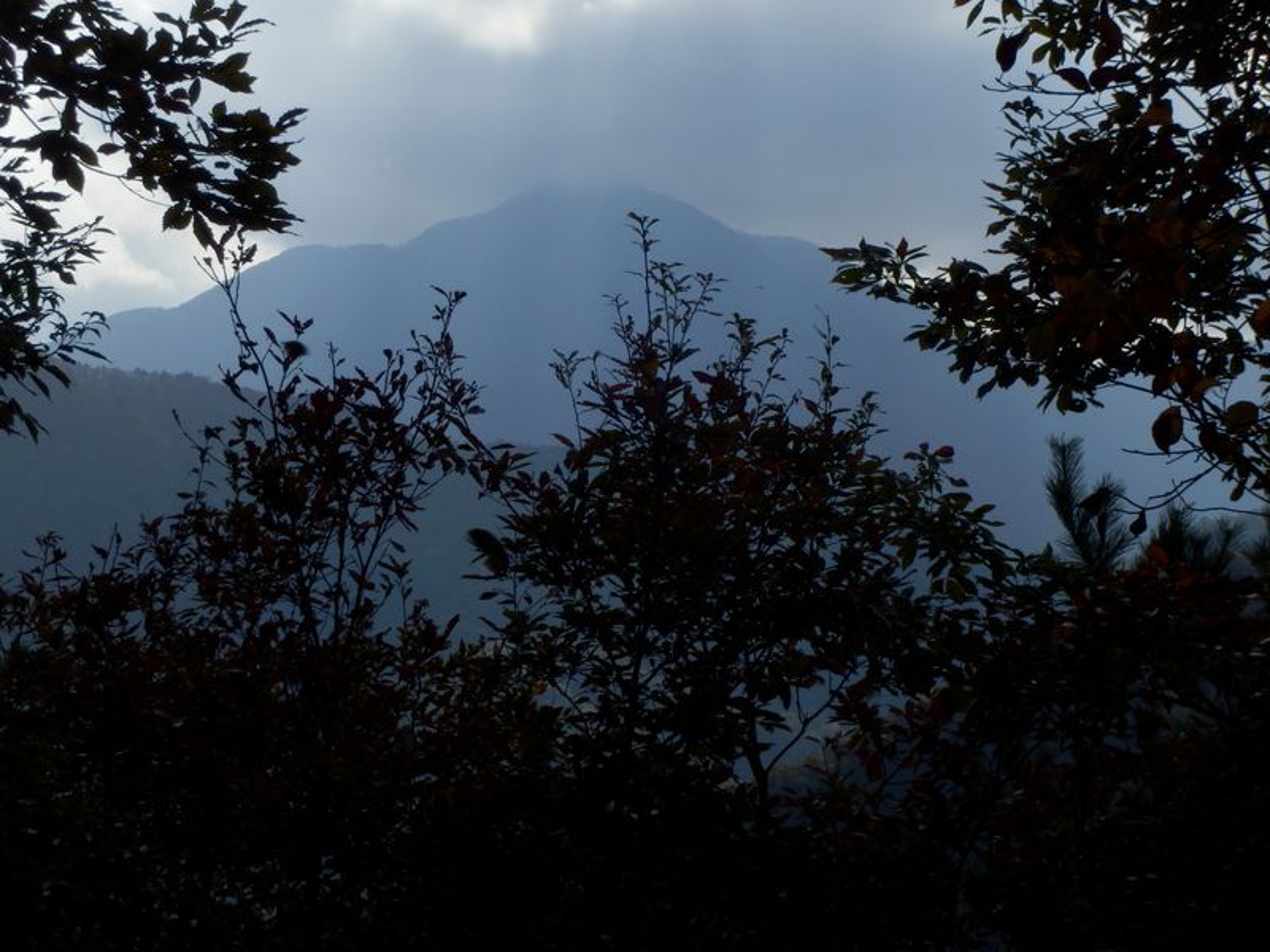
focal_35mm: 124
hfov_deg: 15.9
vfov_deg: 12.0
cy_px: 476
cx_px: 635
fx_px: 4549
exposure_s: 1/250
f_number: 14.5
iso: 125
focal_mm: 21.9
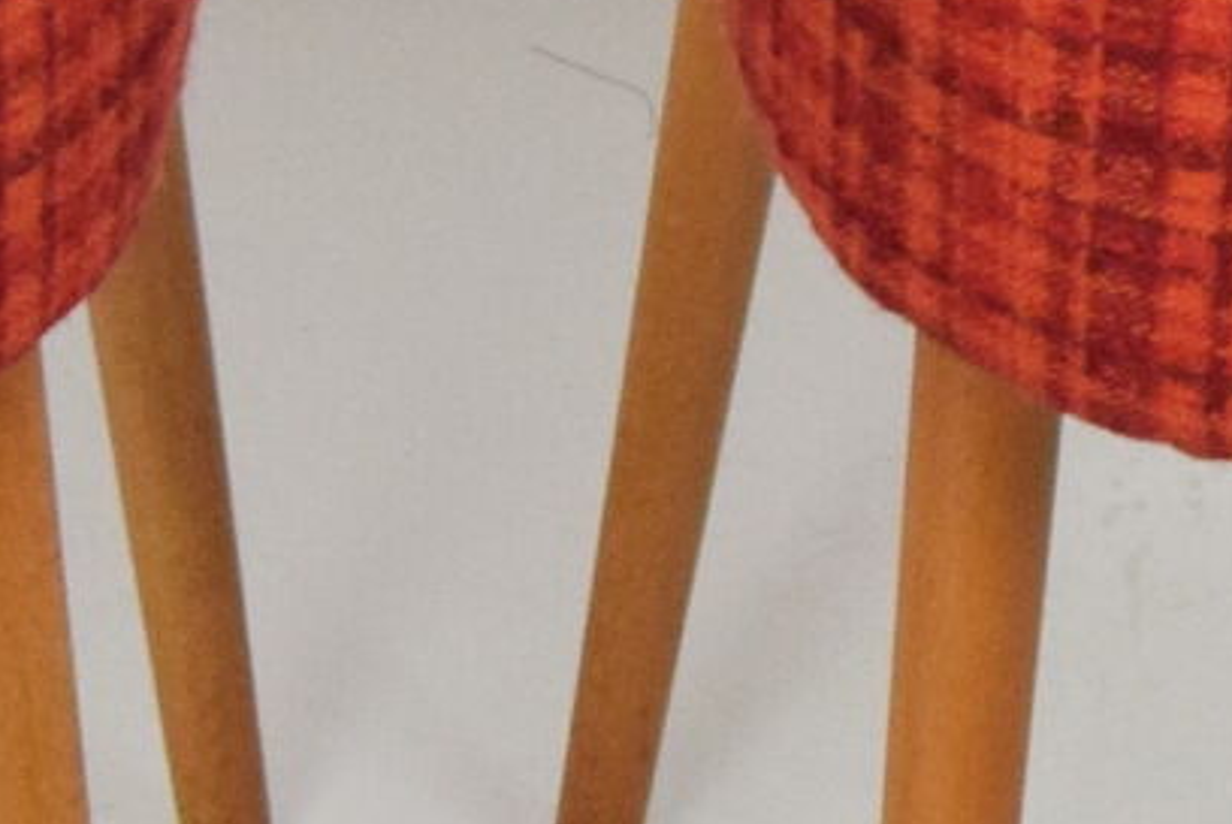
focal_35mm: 352
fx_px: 12059
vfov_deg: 3.9
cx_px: 719
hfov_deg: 5.8
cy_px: -432
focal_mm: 32
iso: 1600
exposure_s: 1/160
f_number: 6.3
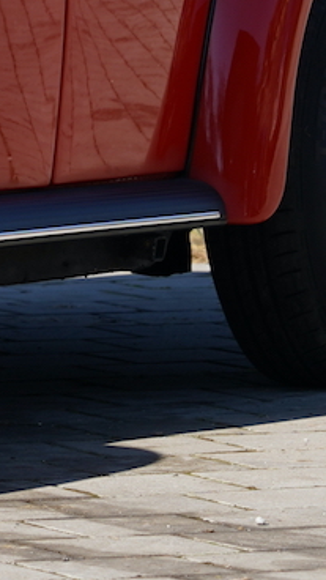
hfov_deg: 2.1
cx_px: -641
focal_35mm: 574
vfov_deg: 3.8
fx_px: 8821
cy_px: -30
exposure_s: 1/320
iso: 100
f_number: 5.6
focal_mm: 105
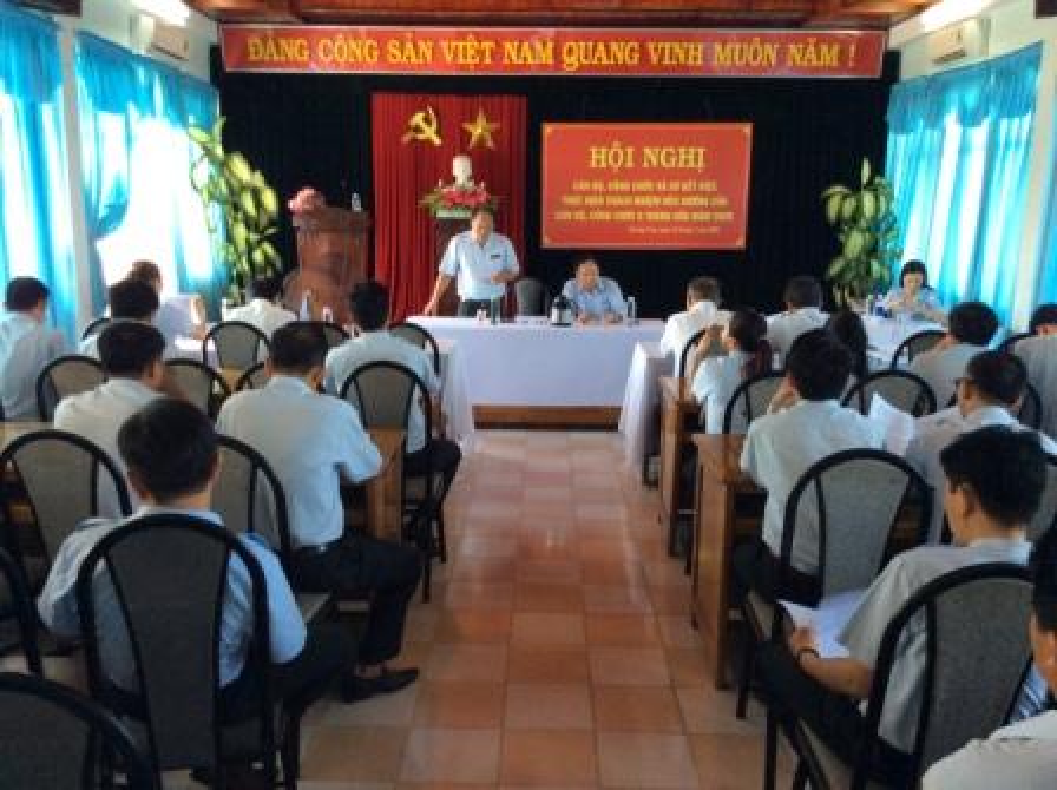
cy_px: 395
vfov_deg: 44.1
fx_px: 976
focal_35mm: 32
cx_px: 528
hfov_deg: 56.9
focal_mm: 3.3
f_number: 2.4
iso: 100
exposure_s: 1/25
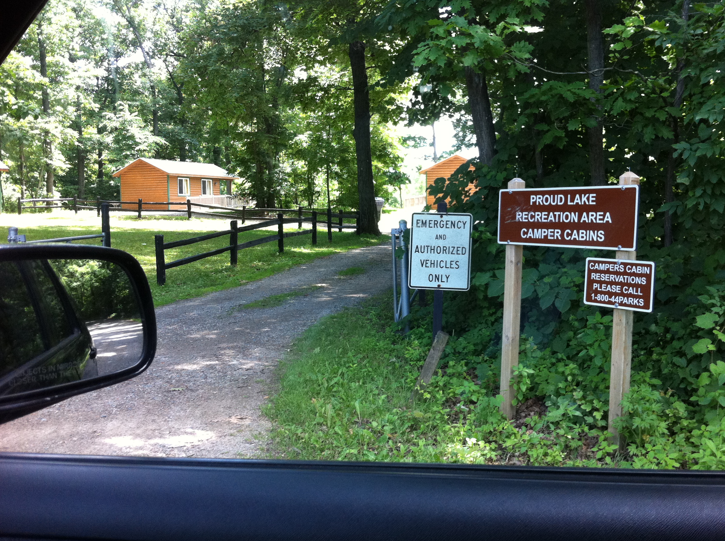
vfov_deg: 37.6
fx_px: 795
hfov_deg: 49.0
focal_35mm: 38
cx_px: 393
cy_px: 269
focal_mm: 3.85
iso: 125
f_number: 2.8
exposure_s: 1/120
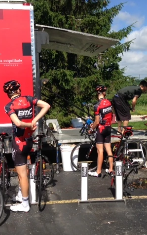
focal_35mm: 47
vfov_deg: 42.6
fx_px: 301
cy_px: 118
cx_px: 65
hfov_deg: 27.4
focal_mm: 4.12
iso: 50
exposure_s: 1/1355
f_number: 2.4
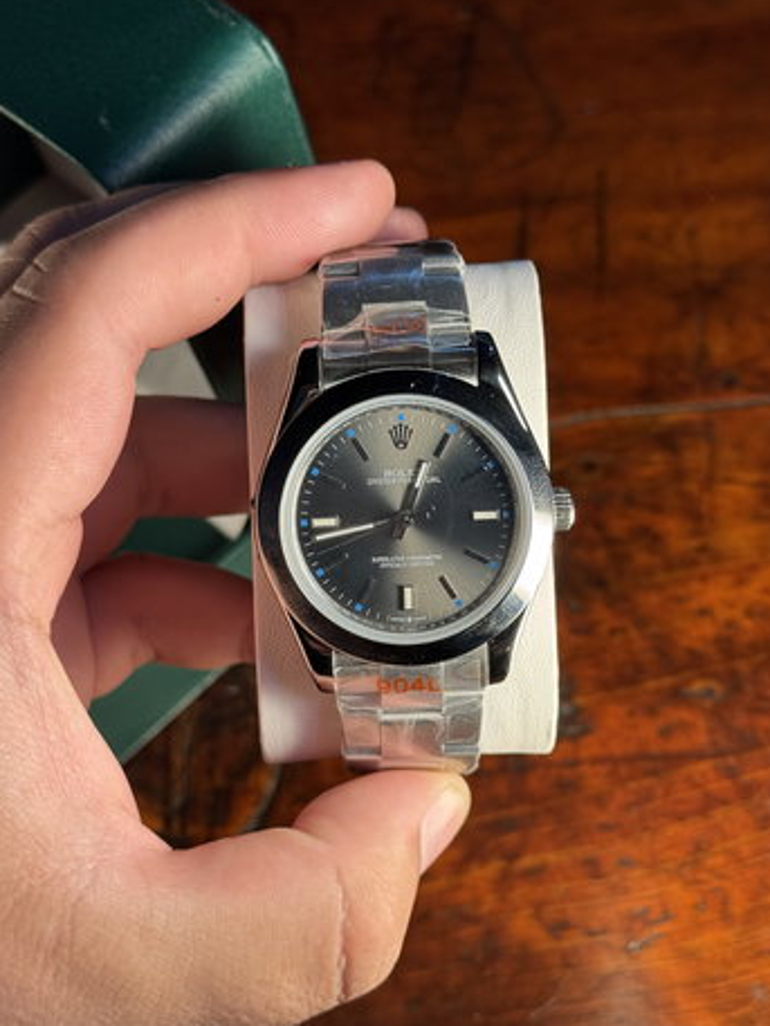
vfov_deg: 34.3
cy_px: 551
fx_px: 1660
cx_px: 409
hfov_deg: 26.1
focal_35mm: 56
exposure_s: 1/111
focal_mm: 6.76
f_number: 1.78
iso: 64
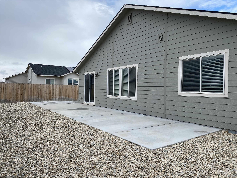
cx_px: 118
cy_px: 89
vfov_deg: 53.1
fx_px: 178
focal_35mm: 26
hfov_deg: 67.3
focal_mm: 4.25
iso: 32
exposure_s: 1/1258
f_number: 1.8
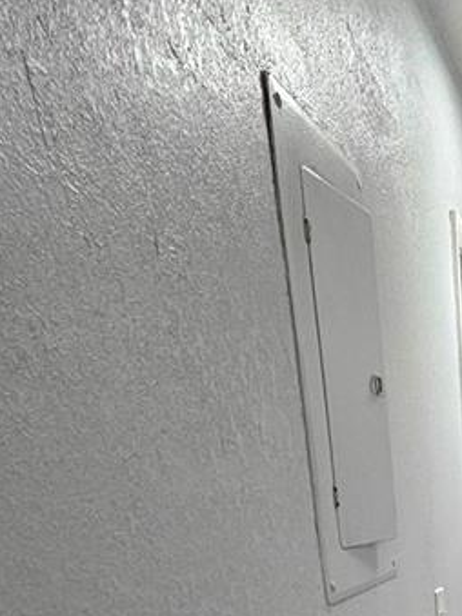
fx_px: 819
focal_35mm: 46
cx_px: 642
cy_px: 785
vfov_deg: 32.1
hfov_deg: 25.7
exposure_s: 1/60
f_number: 2.2
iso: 250
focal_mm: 1.7
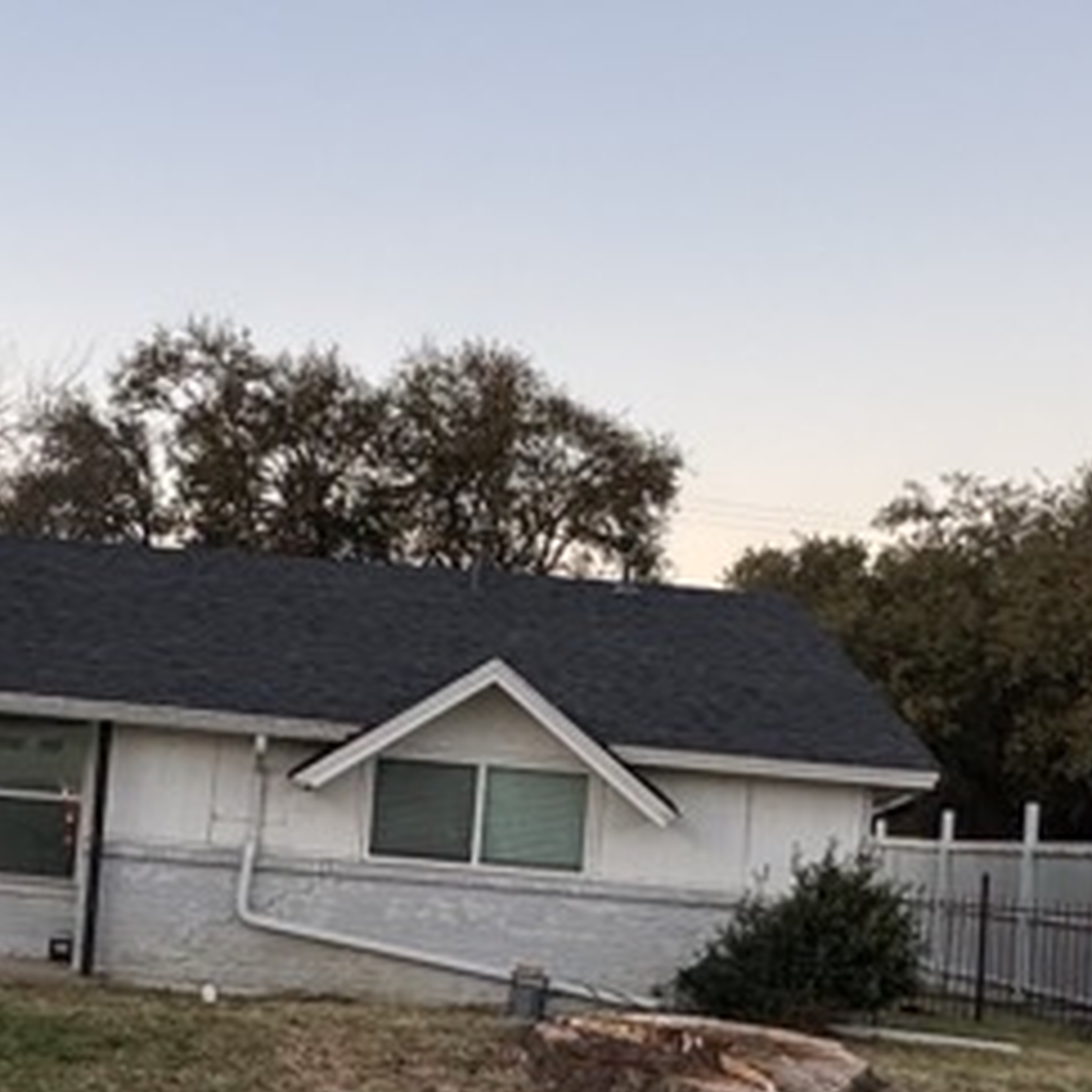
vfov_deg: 28.1
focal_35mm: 61
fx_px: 2177
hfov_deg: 27.7
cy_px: 656
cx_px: 243
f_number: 2.2
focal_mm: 2.22
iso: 50
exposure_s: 1/99
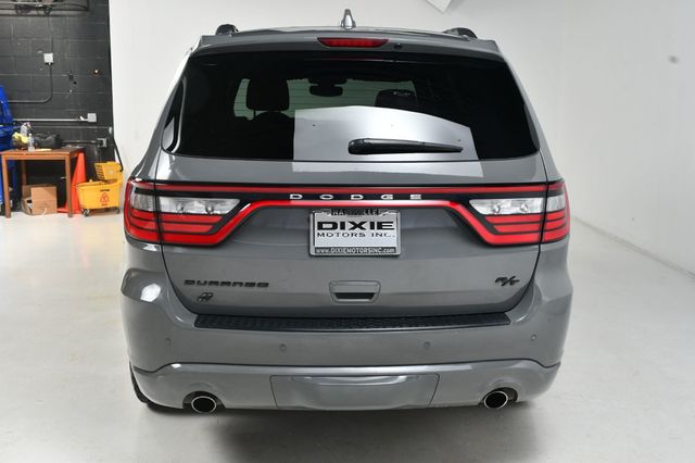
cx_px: 348
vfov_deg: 33.4
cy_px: 232
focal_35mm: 40
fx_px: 772
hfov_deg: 48.5
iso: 100
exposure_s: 1/160
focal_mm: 27
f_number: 11
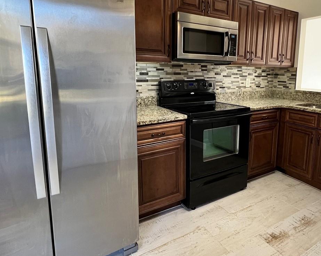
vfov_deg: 62.8
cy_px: 108
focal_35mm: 22
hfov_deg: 74.4
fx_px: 209
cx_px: 189
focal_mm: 1.57
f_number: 1.8
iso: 400
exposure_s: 1/60
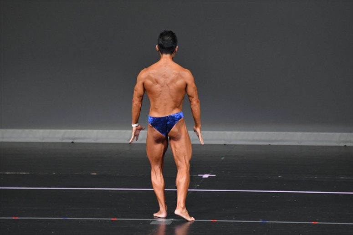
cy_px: 118
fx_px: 3381
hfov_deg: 6.0
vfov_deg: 4.0
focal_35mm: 345
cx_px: 176
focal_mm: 230
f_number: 5.6
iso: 4000
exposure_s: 1/400
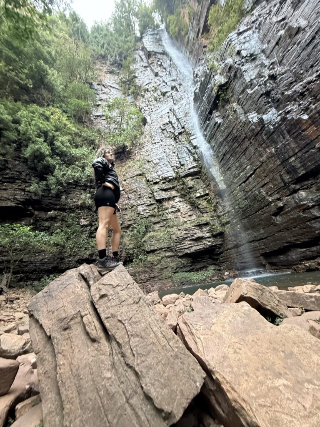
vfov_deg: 102.1
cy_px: 214
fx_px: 173
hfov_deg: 85.7
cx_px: 160
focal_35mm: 14
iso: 400
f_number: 2.2
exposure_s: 1/60
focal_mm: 2.22
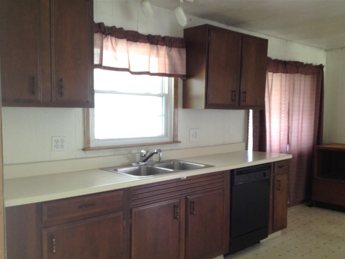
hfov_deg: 47.9
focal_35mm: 39
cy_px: 144
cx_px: 179
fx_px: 389
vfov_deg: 36.8
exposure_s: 1/20
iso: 100
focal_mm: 4.28
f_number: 2.4
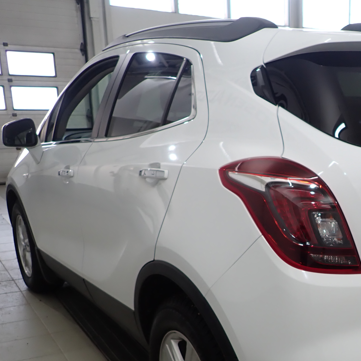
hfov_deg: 34.6
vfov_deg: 36.1
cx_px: 328
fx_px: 543
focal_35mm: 46
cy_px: 261
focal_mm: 4.5
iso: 100
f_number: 2
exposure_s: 1/80
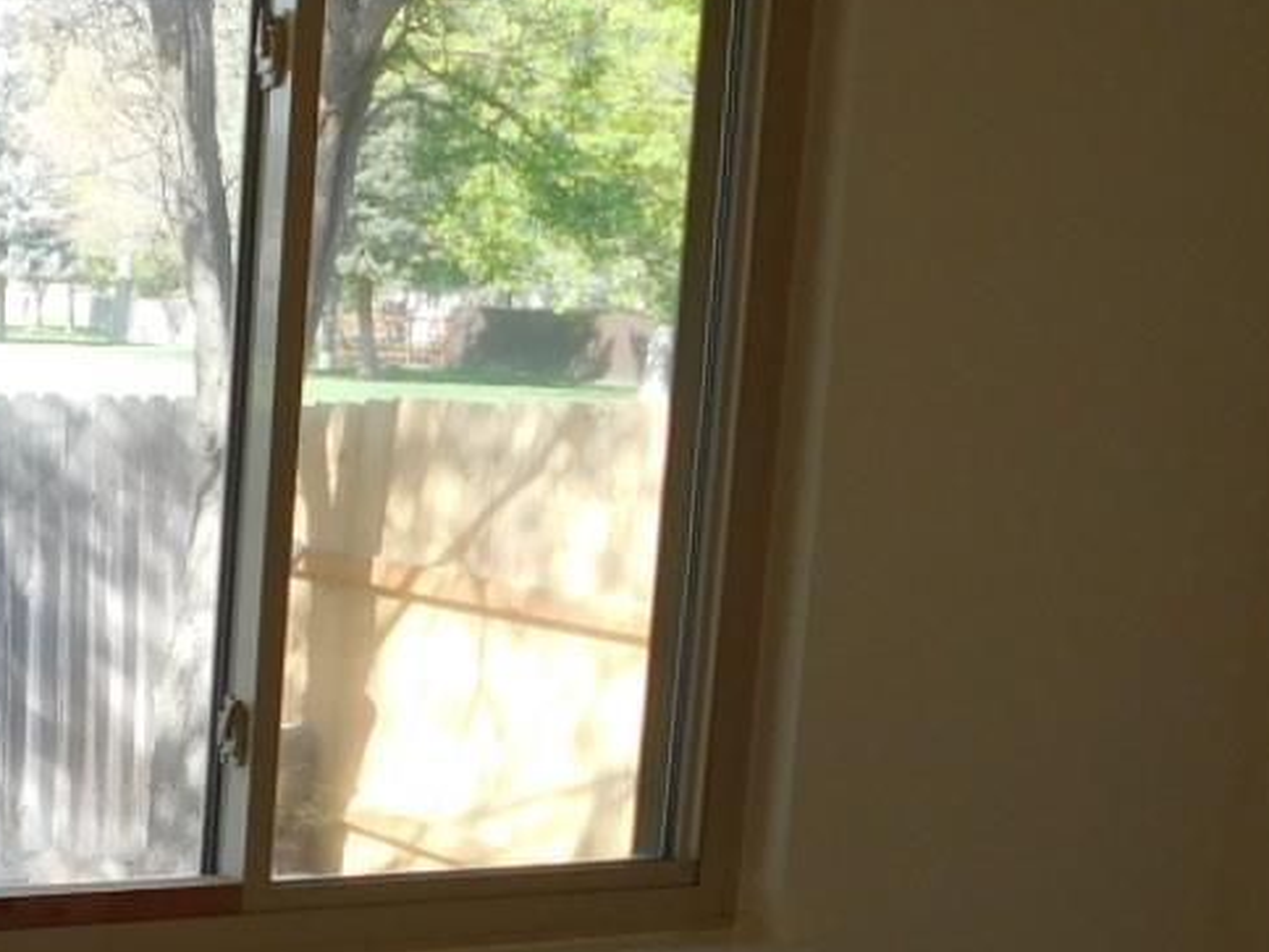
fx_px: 2786
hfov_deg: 24.4
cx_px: -34
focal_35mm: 76
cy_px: 742
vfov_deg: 19.2
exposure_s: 1/160
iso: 125
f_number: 3
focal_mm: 4
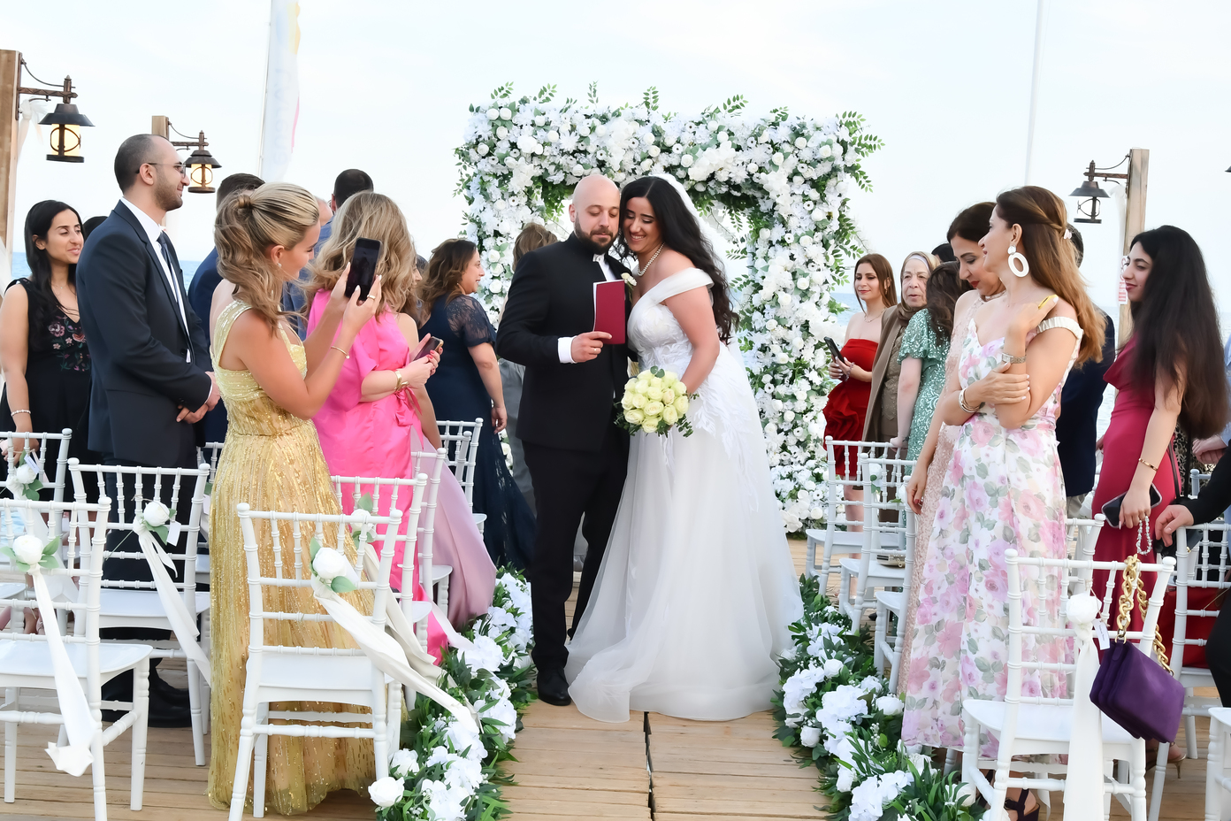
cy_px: 410
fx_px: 1778
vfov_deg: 26.0
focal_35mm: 52
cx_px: 616
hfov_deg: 38.2
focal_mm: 35
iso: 800
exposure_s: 1/160
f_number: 8
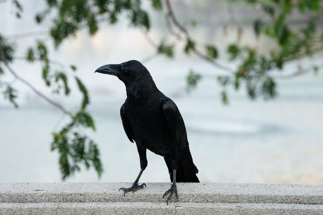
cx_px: 162
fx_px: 2054
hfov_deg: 9.0
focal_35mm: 229
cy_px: 108
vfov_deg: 6.0
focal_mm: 229
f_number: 13
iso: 1250
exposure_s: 1/400
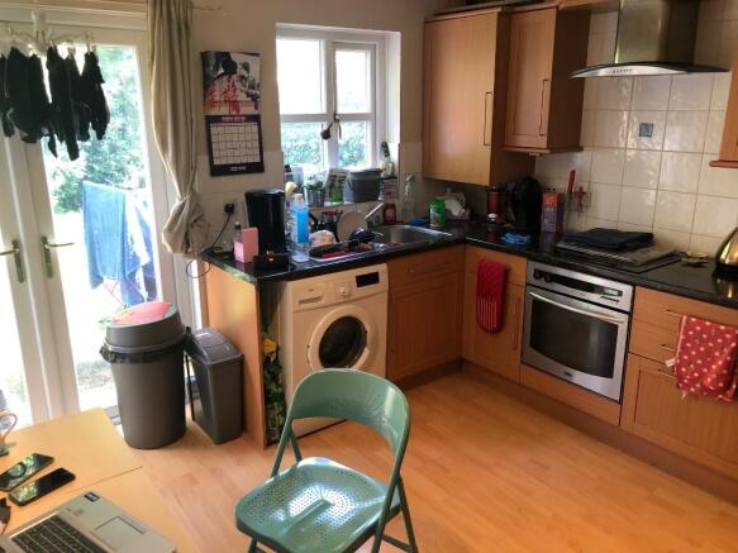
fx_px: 597
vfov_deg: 49.7
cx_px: 369
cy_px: 276
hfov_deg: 63.5
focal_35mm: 28
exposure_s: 1/17
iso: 40
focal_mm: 4
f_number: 1.8
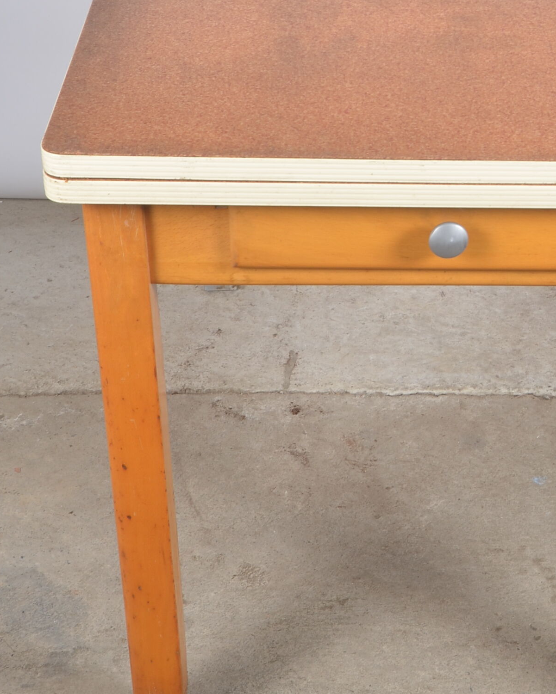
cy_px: 231
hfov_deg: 18.3
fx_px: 1707
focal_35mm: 83
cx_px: 466
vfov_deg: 22.9
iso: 100
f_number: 11
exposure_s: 1/125
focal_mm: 24
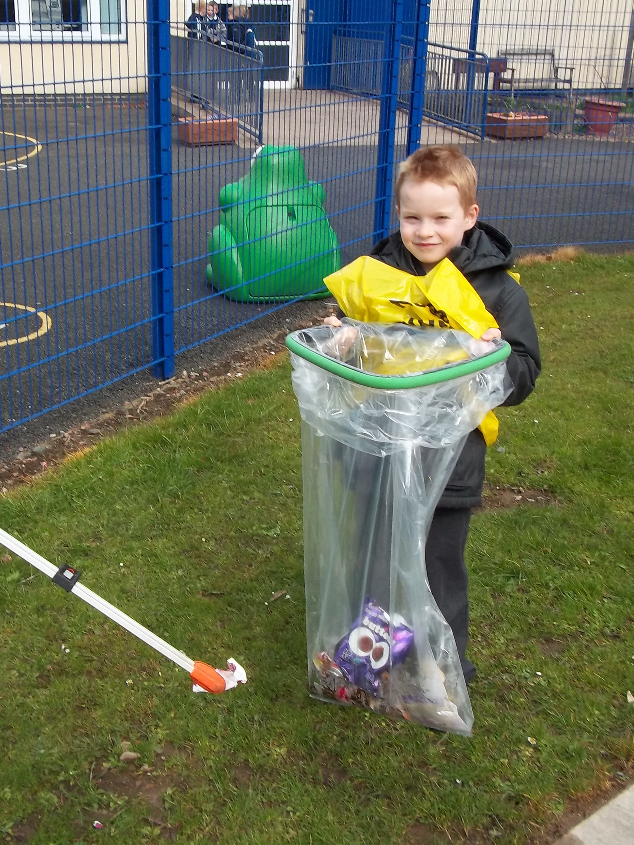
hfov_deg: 33.4
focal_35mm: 43
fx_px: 1050
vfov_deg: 43.8
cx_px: 231
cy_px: 422
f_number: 5.5
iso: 80
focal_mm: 5.7
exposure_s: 1/160
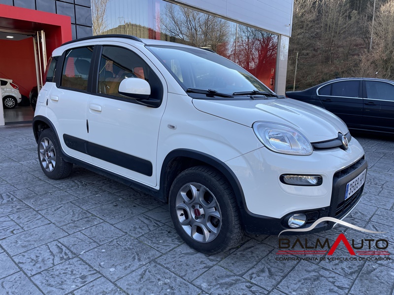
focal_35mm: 26
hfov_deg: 67.3
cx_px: 197
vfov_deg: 53.1
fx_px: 296
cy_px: 148
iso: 32
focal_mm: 4.2
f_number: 1.6
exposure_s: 1/327
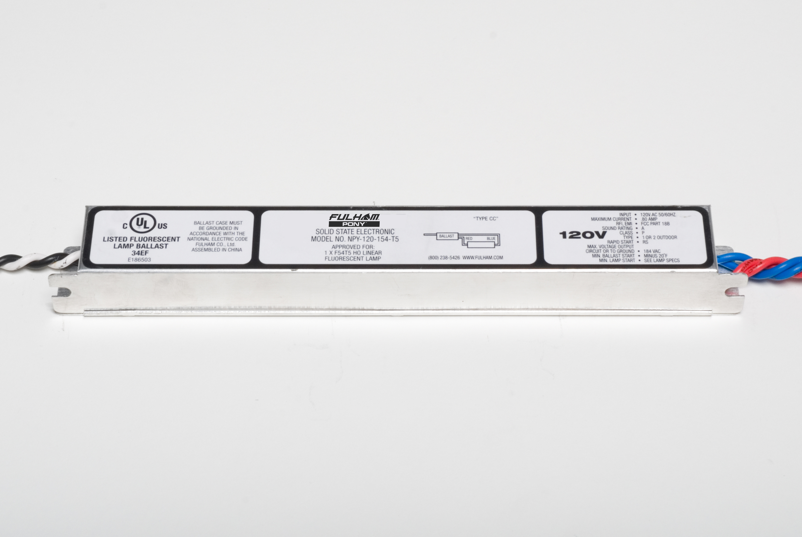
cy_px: 268
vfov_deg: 19.0
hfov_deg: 28.0
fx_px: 1606
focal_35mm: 72
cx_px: 401
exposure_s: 1/250
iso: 160
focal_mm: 48
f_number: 18
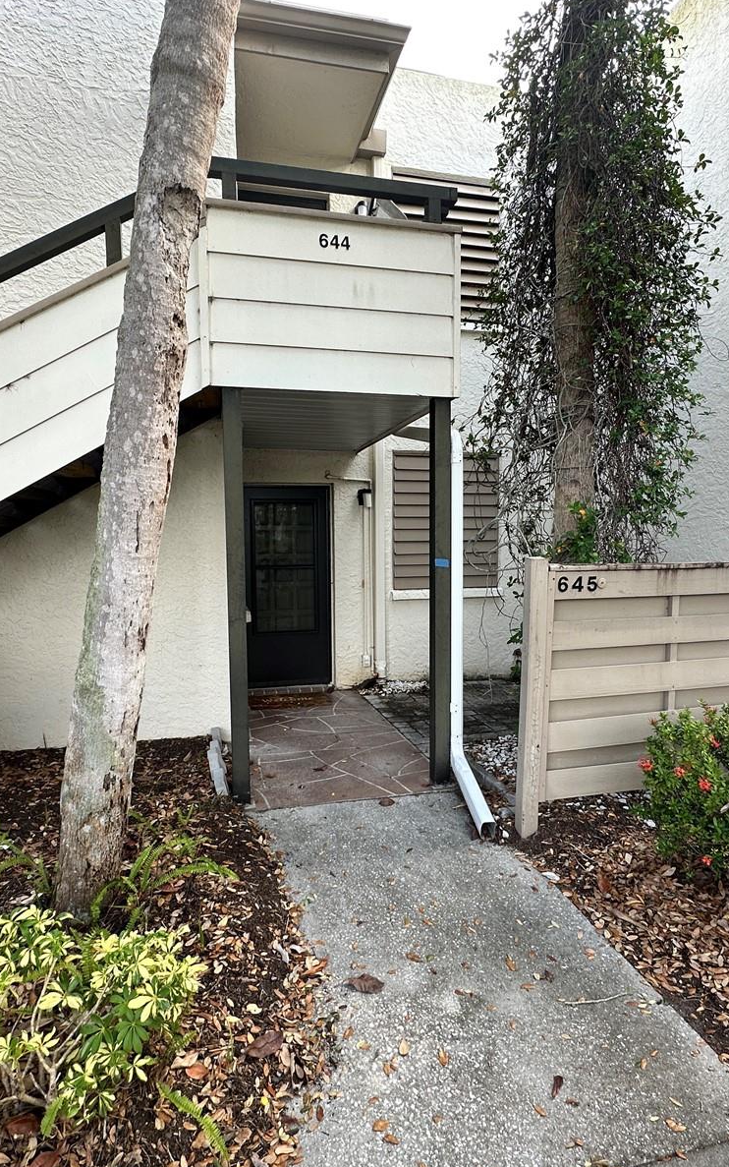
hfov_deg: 59.7
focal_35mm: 20
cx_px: 358
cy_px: 586
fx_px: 636
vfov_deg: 85.1
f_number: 2.2
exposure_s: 1/135
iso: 40
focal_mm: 2.22
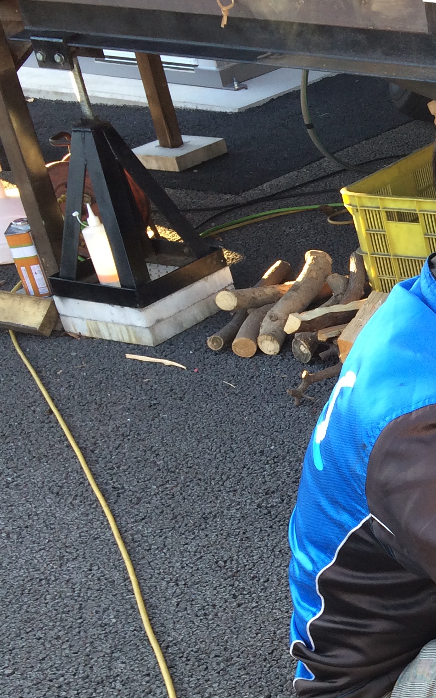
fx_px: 1255
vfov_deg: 30.6
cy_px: 510
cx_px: 729
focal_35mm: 66
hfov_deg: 17.0
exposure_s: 1/60
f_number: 2.2
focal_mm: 4.15
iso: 40
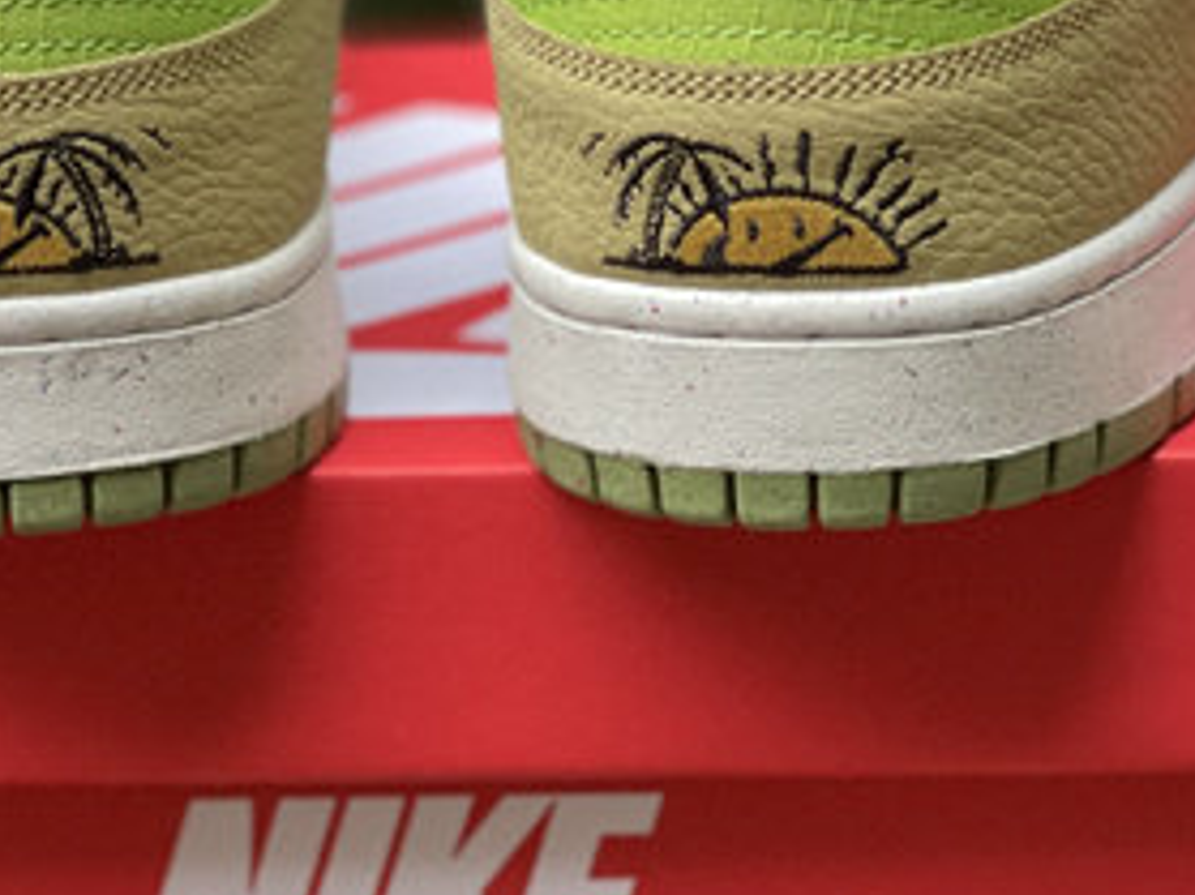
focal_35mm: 170
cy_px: 225
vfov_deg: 8.7
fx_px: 5866
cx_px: 467
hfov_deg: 11.6
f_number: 2.2
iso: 200
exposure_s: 1/121
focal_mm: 7.5
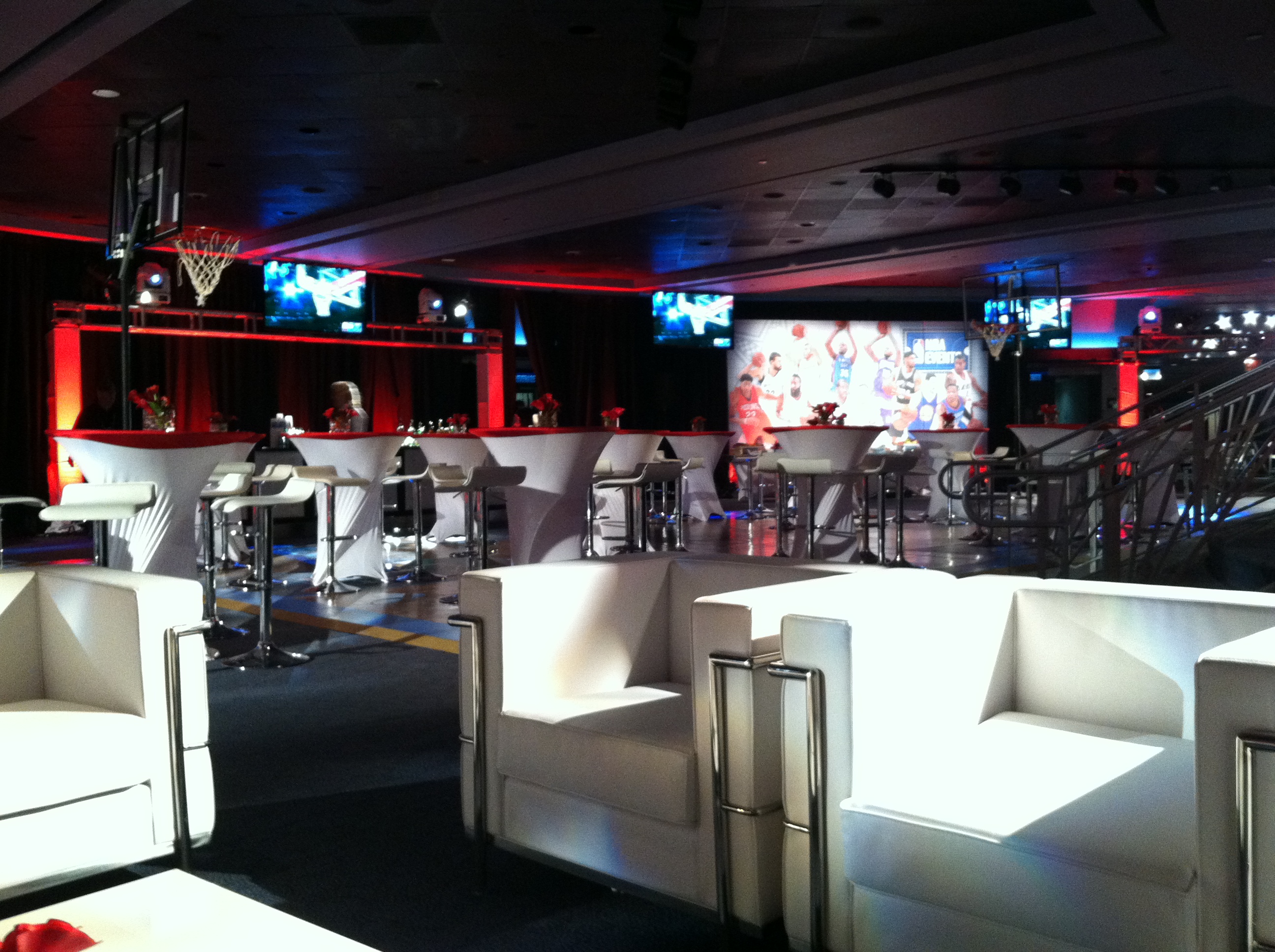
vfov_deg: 40.6
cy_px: 476
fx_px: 1287
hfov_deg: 52.7
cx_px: 638
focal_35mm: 35
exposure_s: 1/15
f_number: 2.8
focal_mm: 3.85
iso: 320
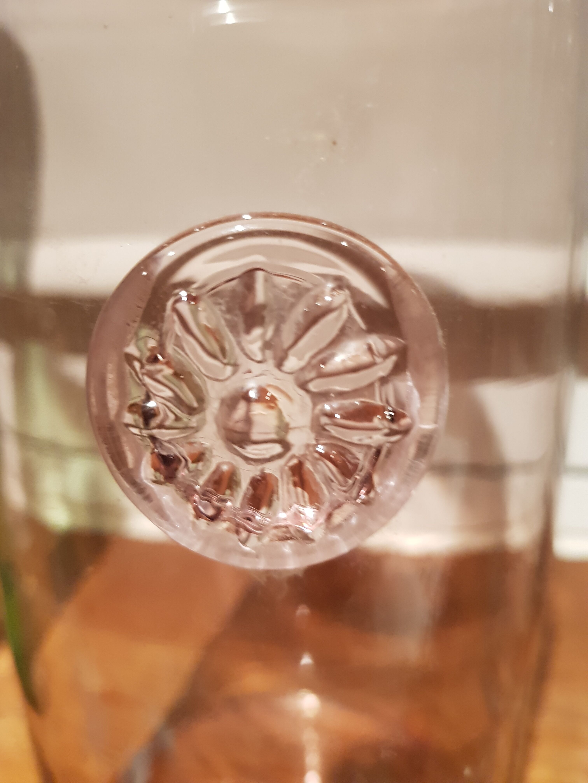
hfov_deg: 53.1
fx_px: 589
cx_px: 294
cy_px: 392
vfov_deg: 67.3
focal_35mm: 26
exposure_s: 1/25
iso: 250
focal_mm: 4.2
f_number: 1.7
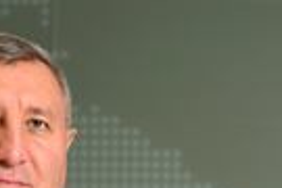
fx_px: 2154
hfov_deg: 7.5
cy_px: 265
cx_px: 8
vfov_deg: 5.0
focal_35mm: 275
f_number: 2.8
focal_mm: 62
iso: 320
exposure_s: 1/80
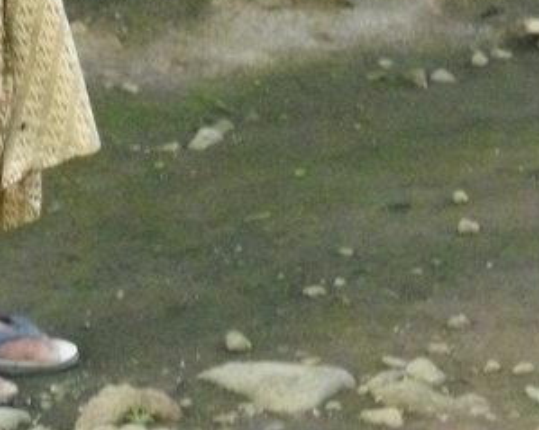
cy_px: -41
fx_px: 4162
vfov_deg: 5.9
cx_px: 70
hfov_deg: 7.4
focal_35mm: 261
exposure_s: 1/100
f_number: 4.2
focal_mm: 12.8
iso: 800
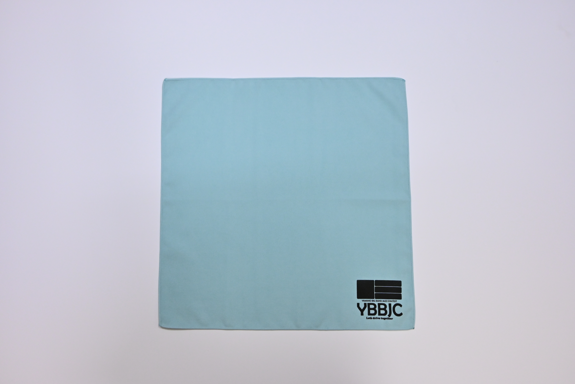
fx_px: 539
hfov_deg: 56.1
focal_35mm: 34
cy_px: 192
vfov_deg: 39.1
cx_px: 288
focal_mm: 22.5
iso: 900
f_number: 4.5
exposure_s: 1/125
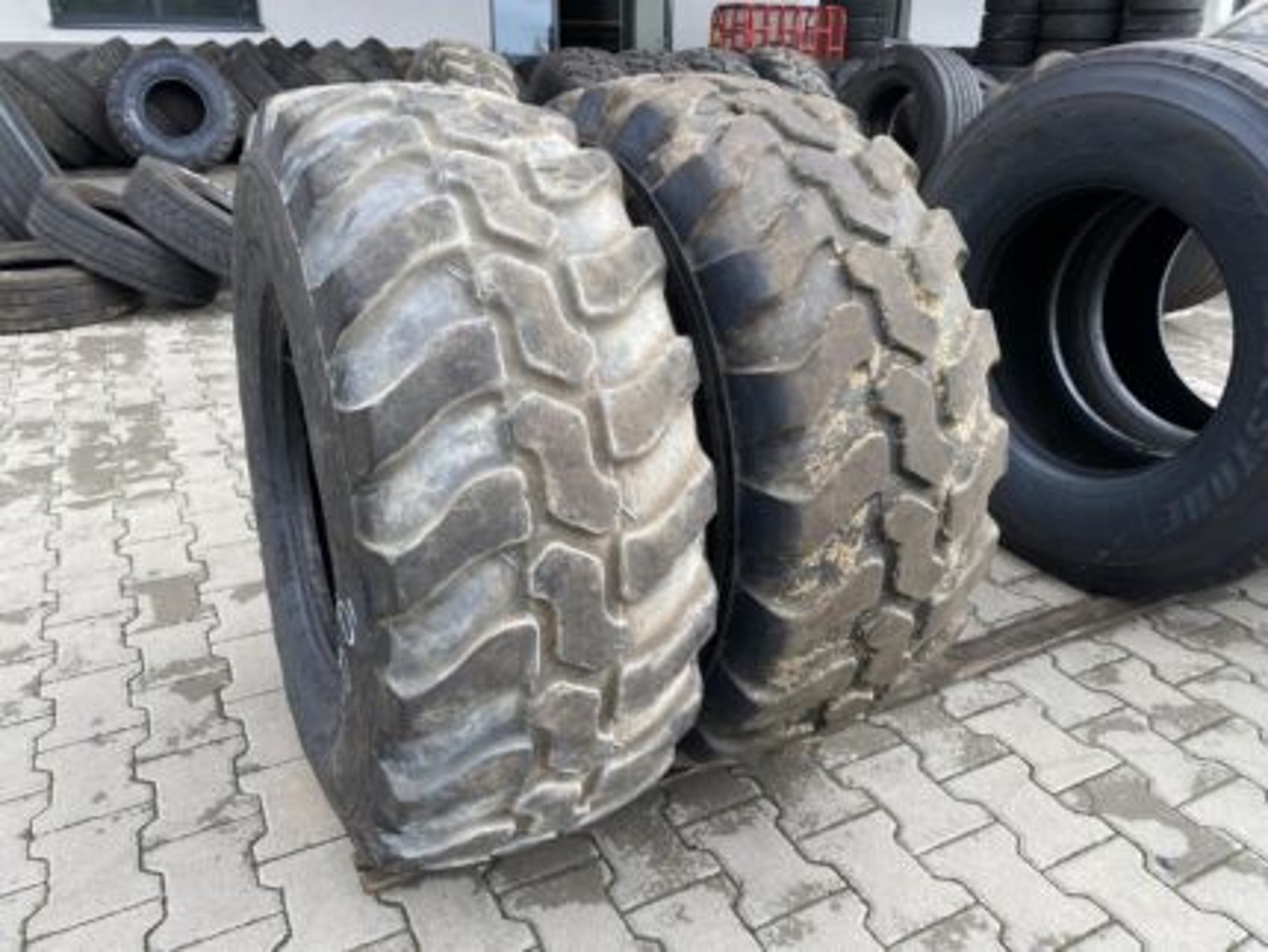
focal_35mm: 26
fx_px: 953
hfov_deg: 67.3
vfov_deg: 53.1
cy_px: 476
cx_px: 634
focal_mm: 4.25
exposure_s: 1/531
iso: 32
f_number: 1.8
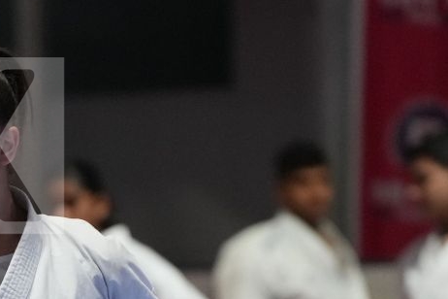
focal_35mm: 507
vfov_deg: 2.7
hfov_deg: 4.1
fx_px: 6309
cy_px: 489
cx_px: -26
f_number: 2.8
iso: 4000
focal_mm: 130
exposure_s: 1/500
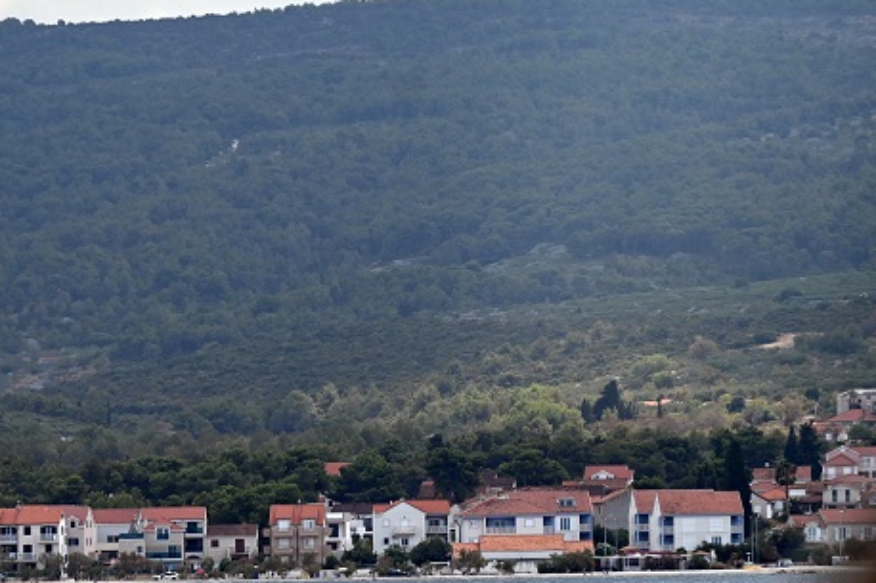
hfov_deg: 6.7
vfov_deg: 4.5
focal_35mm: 306
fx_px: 7443
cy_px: 290
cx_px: 226
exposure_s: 1/800
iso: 100
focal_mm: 140
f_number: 4.8
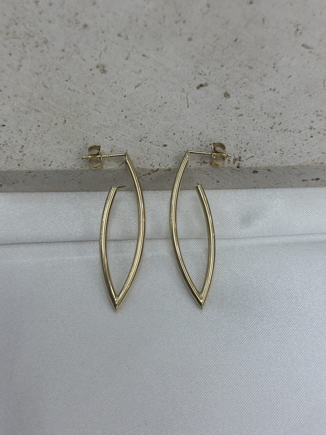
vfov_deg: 39.7
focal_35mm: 48
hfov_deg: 30.3
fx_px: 603
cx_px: 163
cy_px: 218
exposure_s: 1/729
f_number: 1.78
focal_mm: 6.86
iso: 80
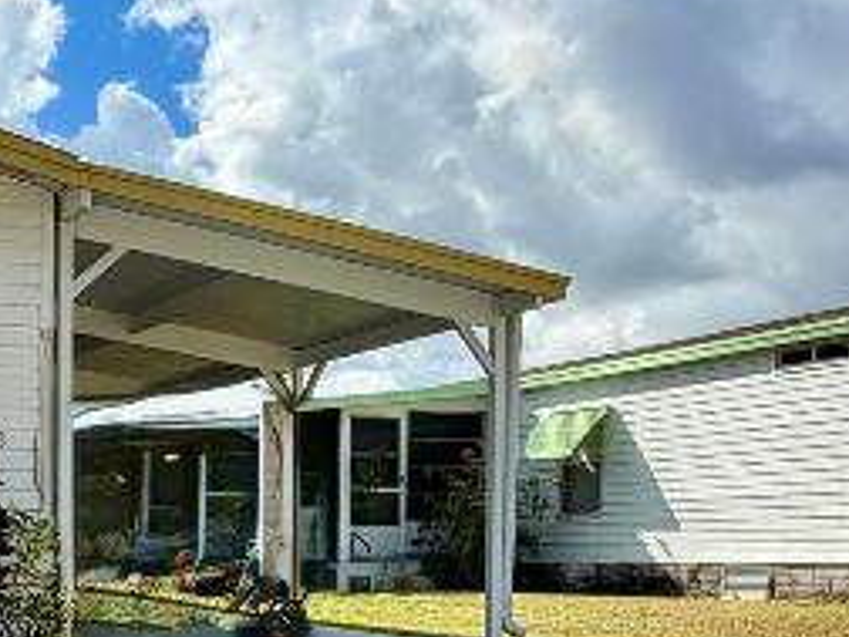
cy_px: 607
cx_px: -67
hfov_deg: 30.5
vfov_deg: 24.7
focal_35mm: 57
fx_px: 1398
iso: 32
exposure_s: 1/1001
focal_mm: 2.22
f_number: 2.2
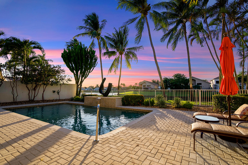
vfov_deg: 72.1
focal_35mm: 16
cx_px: 124
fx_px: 114
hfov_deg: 95.0
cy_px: 82
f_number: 7.1
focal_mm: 16.5
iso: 100
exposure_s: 1/400
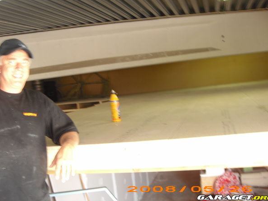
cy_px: 93
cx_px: 130
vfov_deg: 35.9
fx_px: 310
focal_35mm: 40
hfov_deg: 46.8
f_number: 2.7
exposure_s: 1/15
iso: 100
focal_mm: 6.2
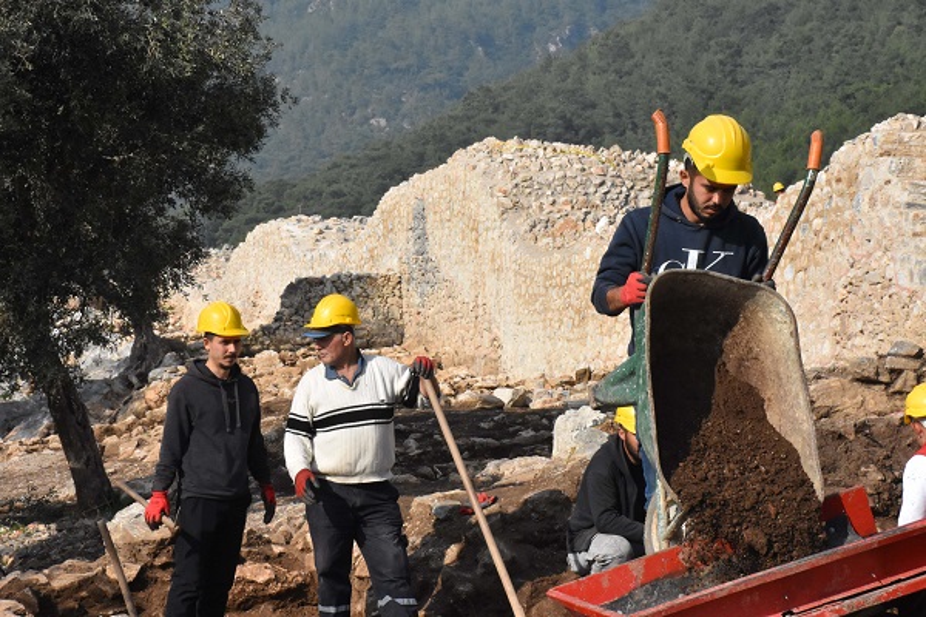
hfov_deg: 19.5
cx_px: 463
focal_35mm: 105
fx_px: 2701
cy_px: 308
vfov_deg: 13.0
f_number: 20
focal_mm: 70
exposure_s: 1/1600
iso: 3200
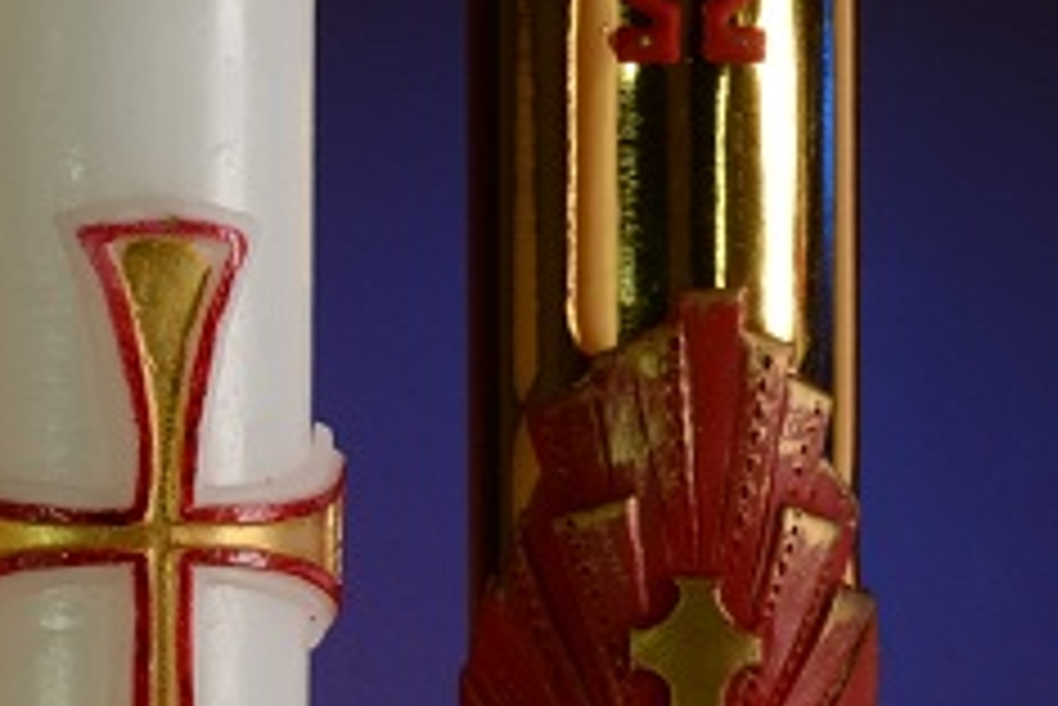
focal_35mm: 255
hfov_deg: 7.9
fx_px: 7498
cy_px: 924
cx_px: -518
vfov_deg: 5.4
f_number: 18
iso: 100
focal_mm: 60
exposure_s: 30
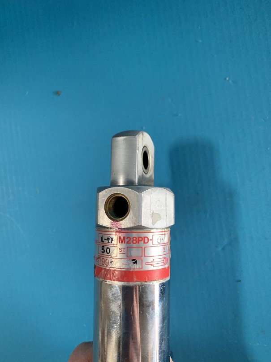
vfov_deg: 67.3
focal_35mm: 26
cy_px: 181
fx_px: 271
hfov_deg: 53.1
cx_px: 136
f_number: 1.8
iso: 250
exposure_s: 1/60
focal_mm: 4.25
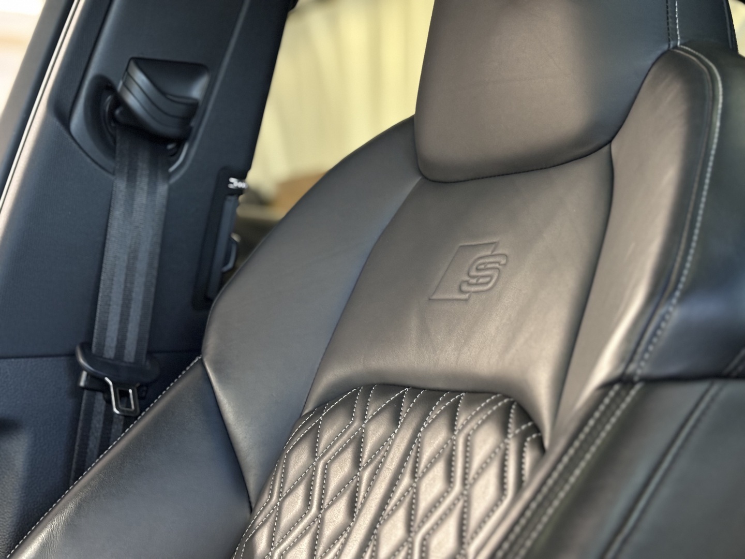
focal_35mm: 52
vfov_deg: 28.0
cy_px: 280
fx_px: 1119
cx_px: 372
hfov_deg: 36.8
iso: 320
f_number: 1.6
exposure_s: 1/25
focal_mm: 5.96
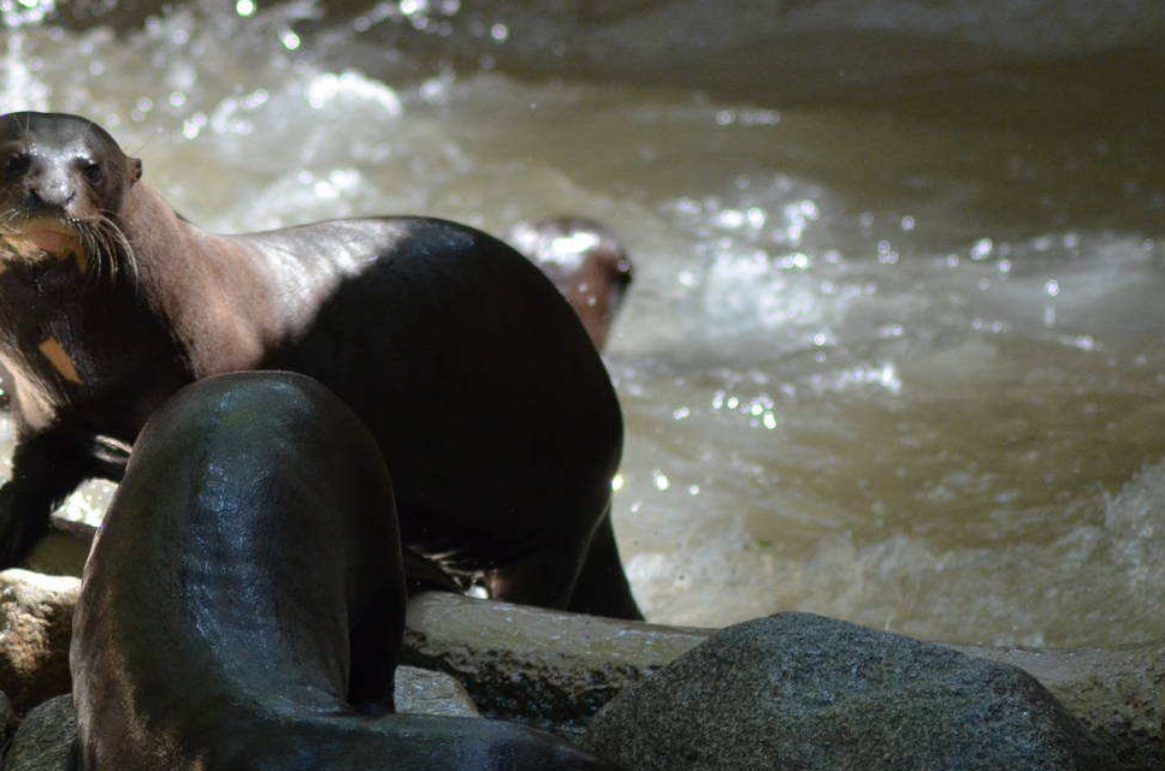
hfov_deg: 4.5
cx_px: 344
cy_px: 576
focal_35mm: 459
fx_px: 14816
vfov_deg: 3.0
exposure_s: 1/500
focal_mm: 185
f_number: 4.5
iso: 1250
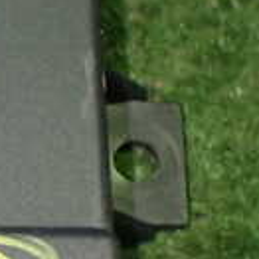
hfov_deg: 9.9
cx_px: -223
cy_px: 216
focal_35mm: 166
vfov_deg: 10.5
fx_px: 1405
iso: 500
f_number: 2.8
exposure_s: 1/40
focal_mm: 7.31
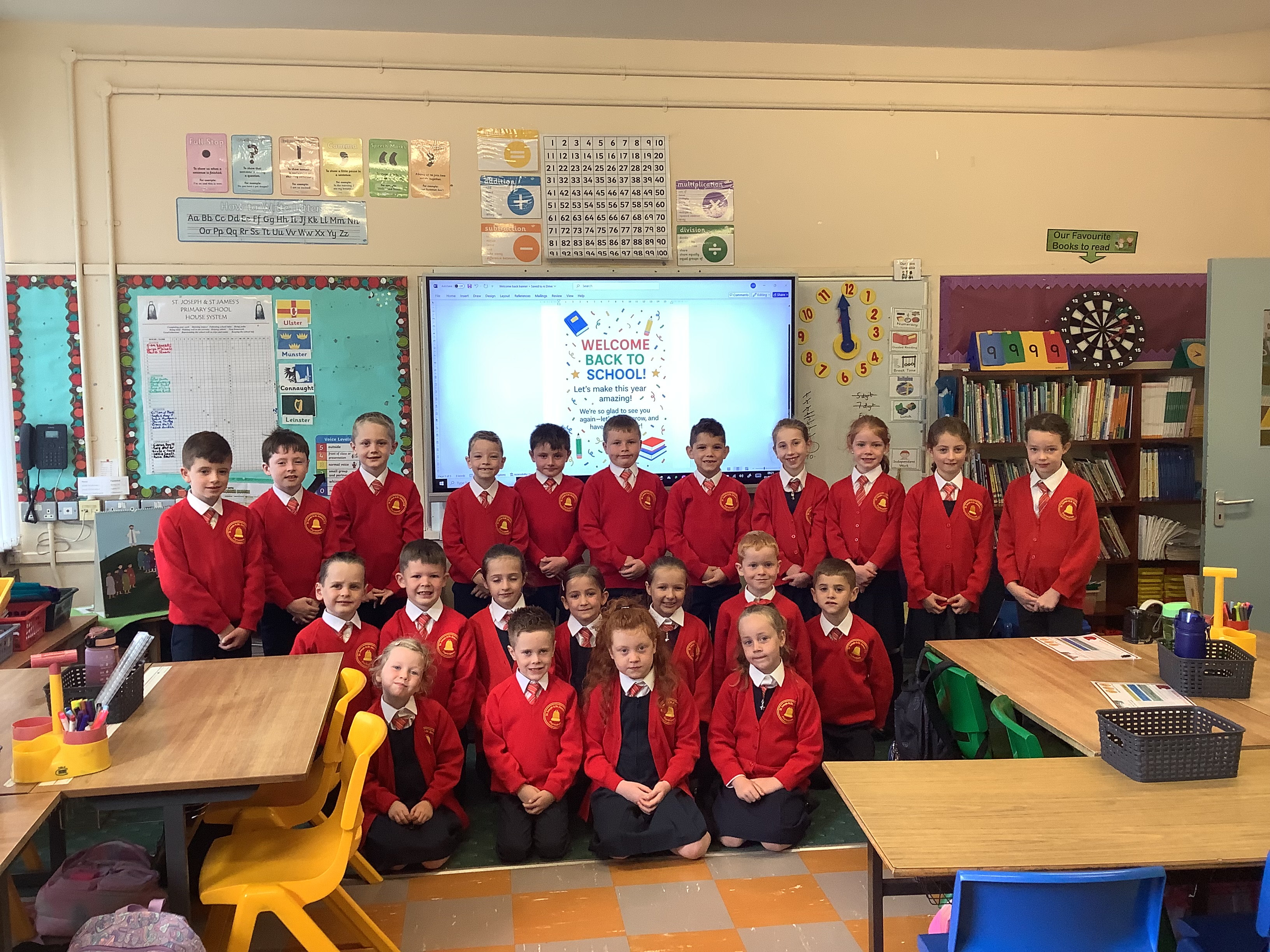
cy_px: 476
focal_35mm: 31
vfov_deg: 45.4
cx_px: 635
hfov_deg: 58.4
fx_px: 1137
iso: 64
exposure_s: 1/60
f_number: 2.4
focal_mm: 3.3
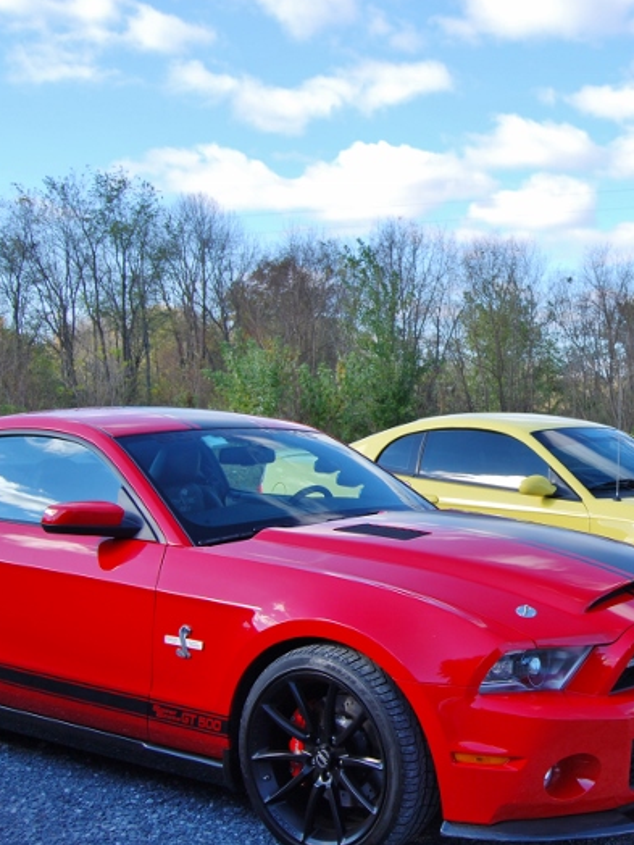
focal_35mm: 51
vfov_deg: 37.7
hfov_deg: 27.7
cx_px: 569
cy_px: 414
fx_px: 1239
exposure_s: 1/160
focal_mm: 23
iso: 100
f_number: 6.3
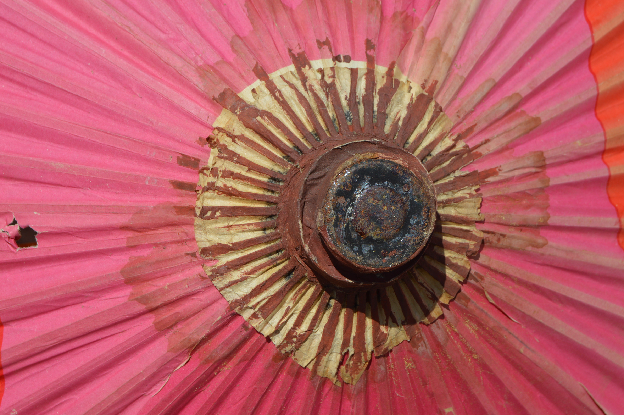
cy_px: 208
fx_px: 1429
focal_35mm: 82
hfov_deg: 24.6
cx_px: 312
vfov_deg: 16.5
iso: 100
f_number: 9
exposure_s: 1/320
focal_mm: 55
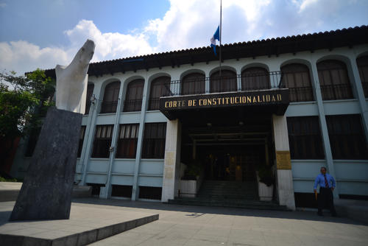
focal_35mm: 20
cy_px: 123
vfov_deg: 62.0
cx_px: 184
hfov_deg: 83.9
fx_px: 205
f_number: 1.8
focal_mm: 20
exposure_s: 1/4000
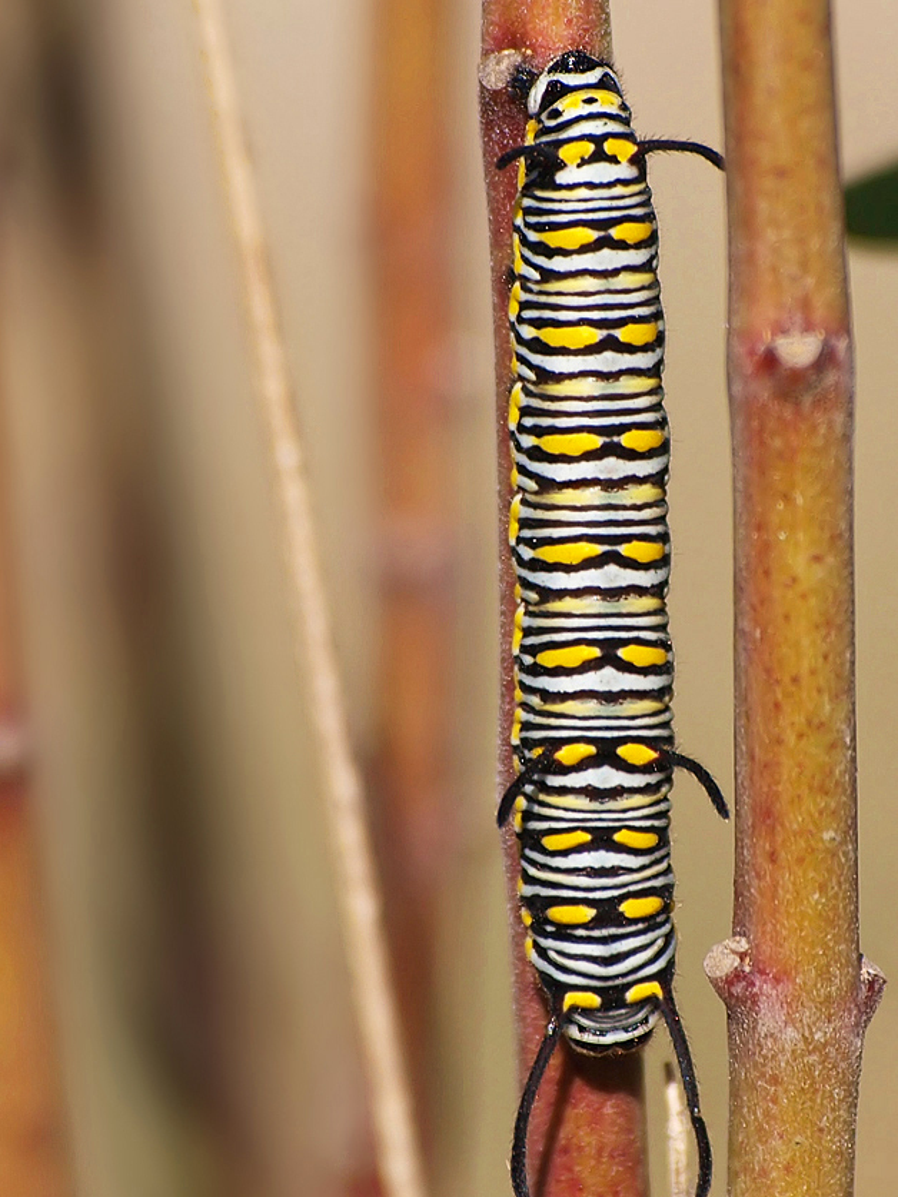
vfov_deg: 2.8
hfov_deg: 2.1
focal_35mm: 718
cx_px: 370
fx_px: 24829
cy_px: 621
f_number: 7.1
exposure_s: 1/1000
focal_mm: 300
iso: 400
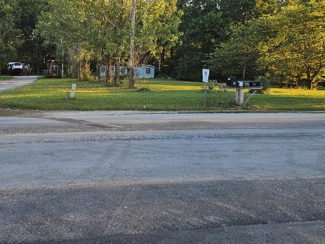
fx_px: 347
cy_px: 79
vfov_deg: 38.2
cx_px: 91
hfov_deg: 48.7
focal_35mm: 37
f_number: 1.7
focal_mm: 6.3
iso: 25
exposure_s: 1/207
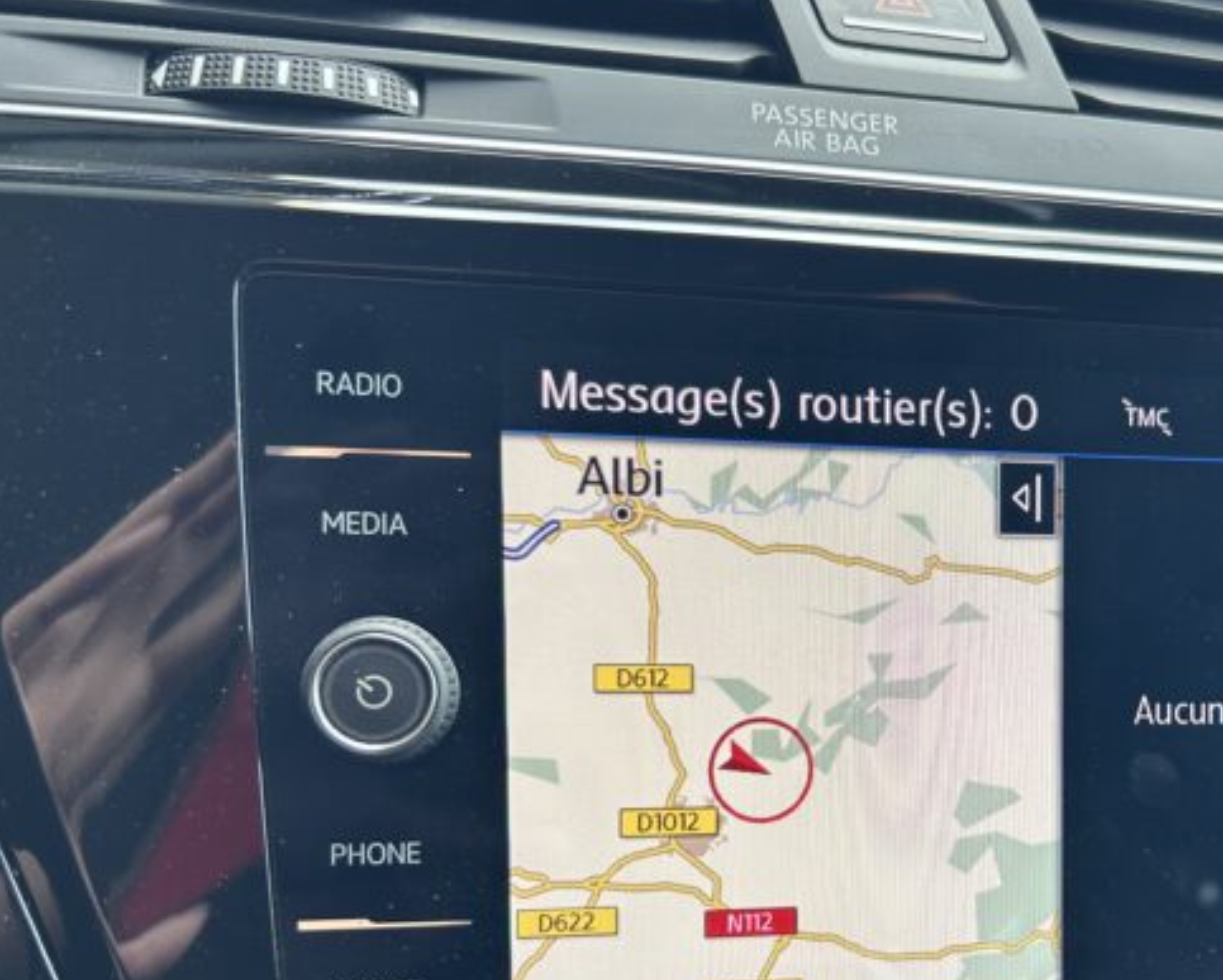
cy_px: 696
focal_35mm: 42
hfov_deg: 42.1
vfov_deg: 35.2
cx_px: 957
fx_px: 1521
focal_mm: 5.7
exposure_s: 1/214
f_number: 1.5
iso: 40
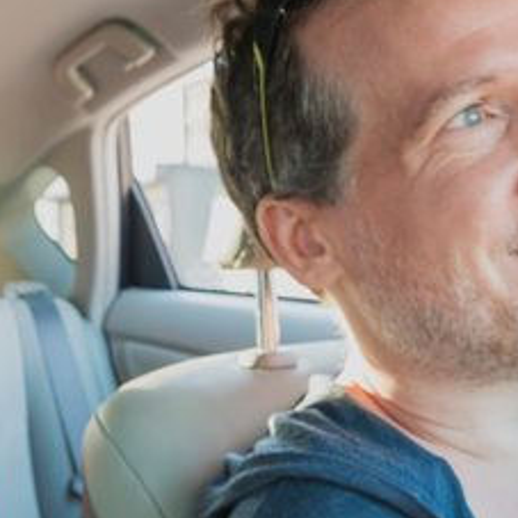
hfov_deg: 27.2
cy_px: 305
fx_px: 1067
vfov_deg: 27.3
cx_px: 194
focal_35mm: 63
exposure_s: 1/20
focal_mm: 24
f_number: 8
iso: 500
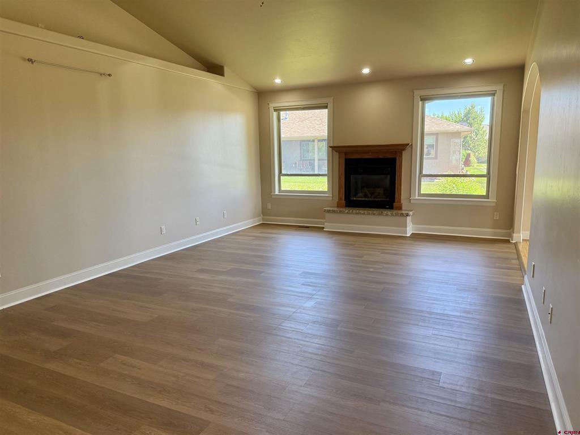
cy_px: 218
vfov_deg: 56.8
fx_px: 402
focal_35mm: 24
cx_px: 290
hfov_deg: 71.6
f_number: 1.78
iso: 160
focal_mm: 6.76
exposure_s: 1/237
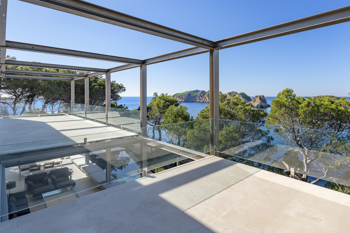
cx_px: 220
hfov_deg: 85.1
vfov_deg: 64.4
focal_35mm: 19
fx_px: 185
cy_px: 104
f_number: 8
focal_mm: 14
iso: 100
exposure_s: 1/320
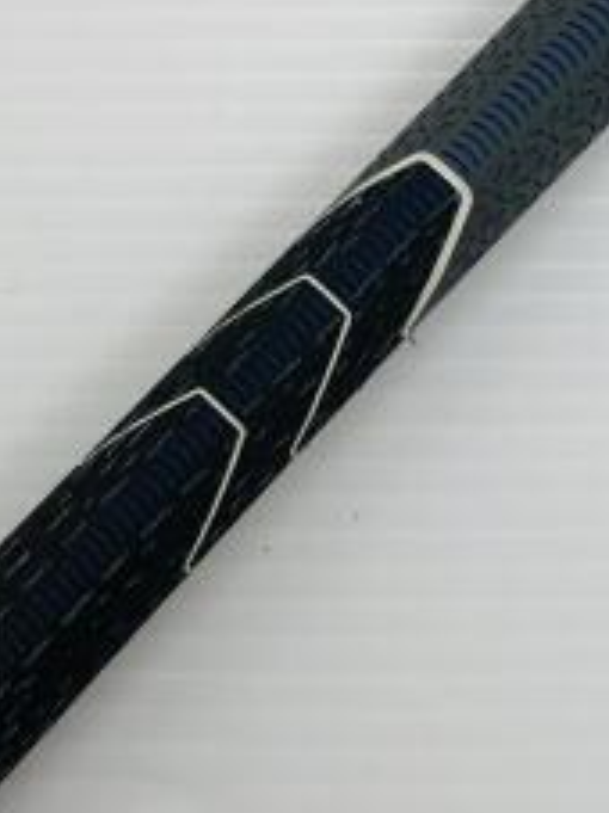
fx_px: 2090
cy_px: 240
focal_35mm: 89
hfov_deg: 16.6
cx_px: 265
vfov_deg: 21.9
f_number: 1.8
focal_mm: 3.99
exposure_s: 1/120
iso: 40
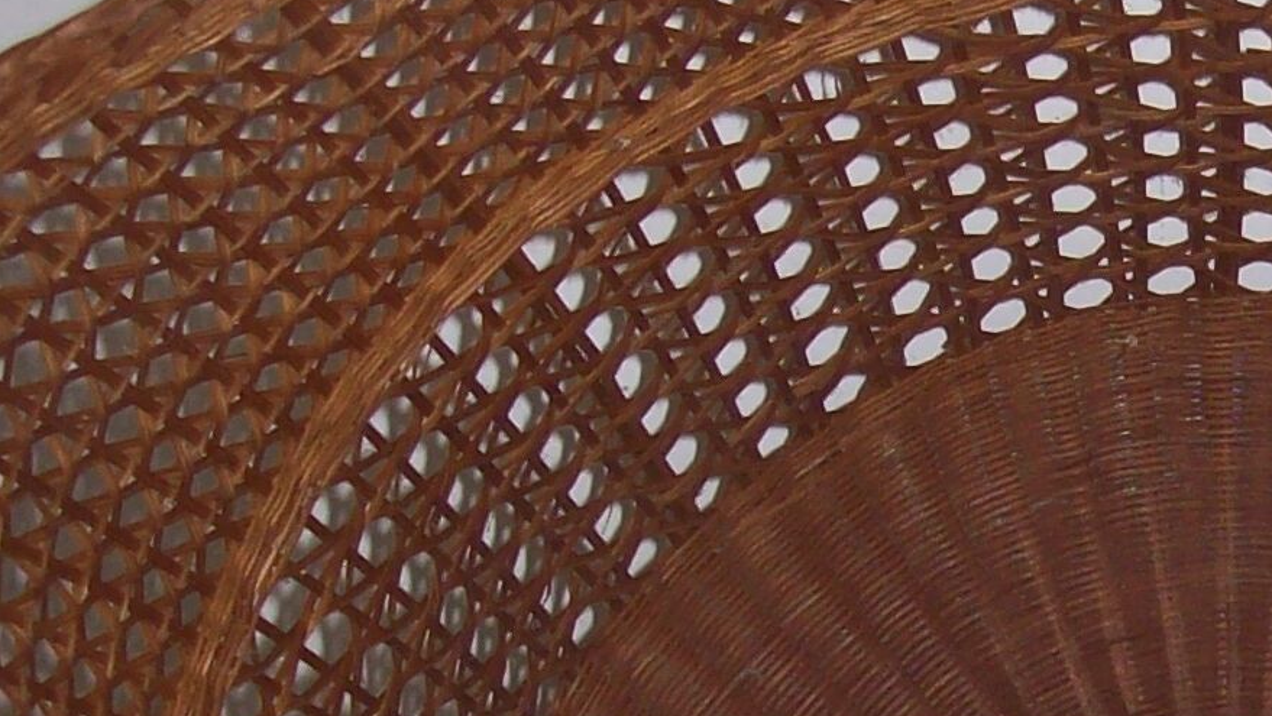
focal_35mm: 127
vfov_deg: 9.5
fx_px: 4285
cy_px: 638
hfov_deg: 16.5
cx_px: 1334
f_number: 2.7
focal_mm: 6
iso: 80
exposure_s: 1/64
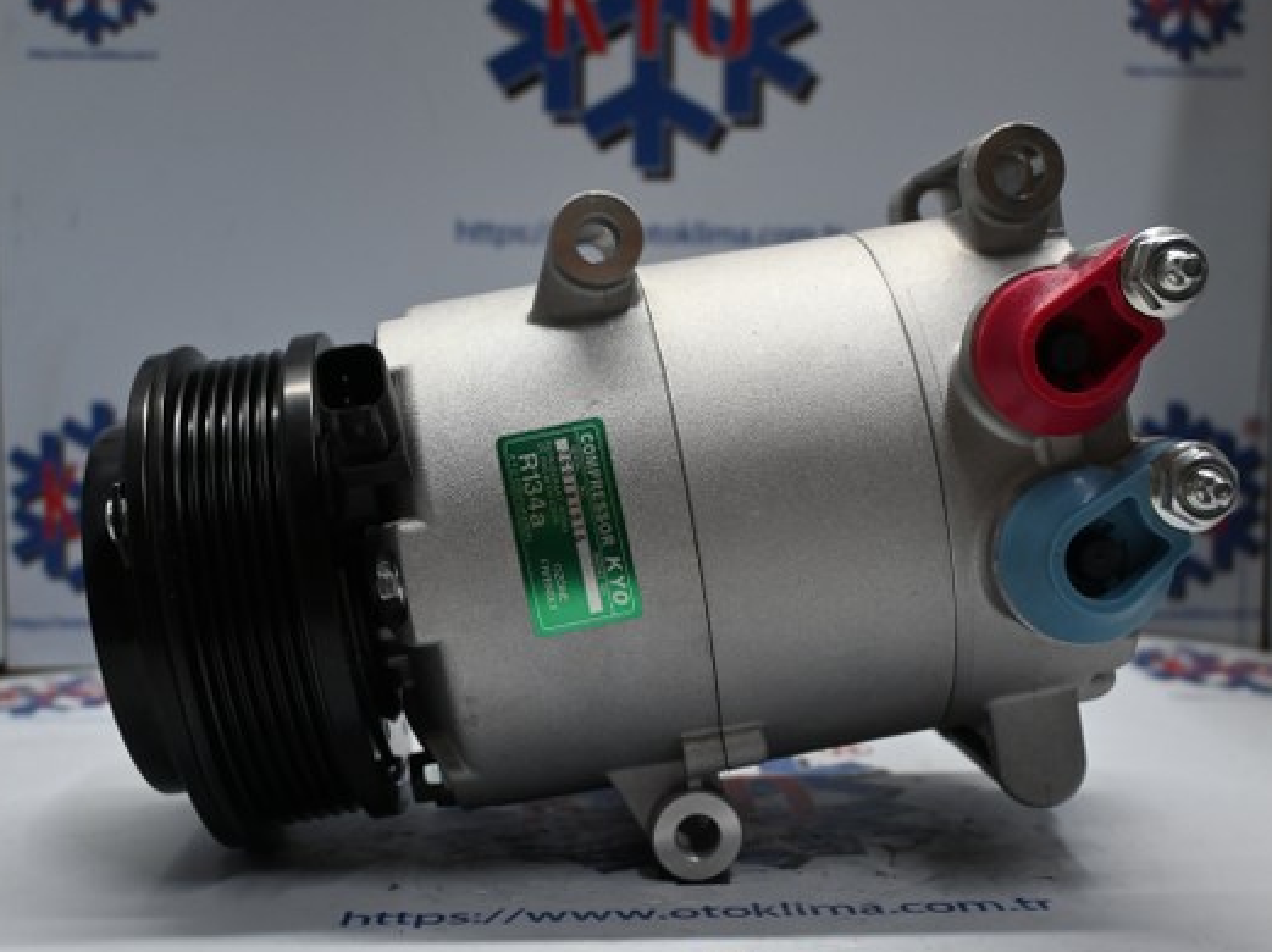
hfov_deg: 45.3
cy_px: 481
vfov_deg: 34.7
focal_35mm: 42
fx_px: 1526
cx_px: 632
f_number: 4.2
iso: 900
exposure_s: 1/125
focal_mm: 25
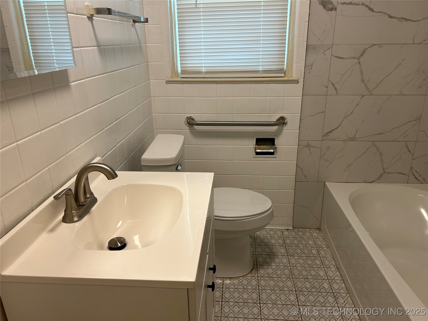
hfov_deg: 67.3
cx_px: 214
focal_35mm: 26
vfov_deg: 53.1
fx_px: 321
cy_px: 160
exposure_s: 1/120
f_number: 1.5
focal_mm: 5.7
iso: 80
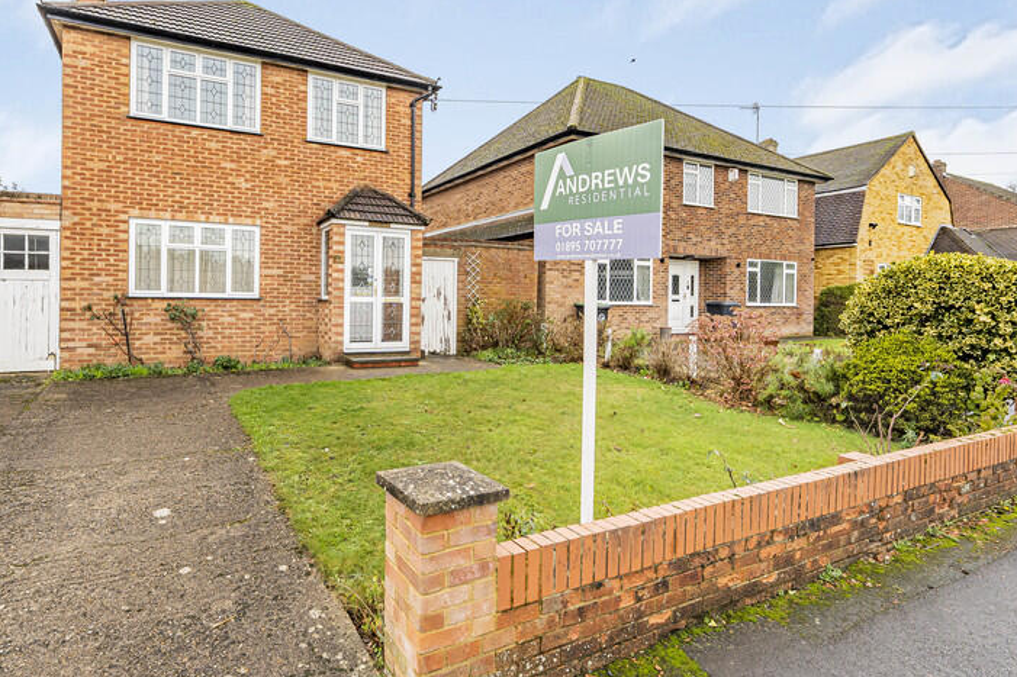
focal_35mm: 19
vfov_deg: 64.4
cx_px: 405
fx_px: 537
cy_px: 305
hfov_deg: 85.8
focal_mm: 13
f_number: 9
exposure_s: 1/125
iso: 320
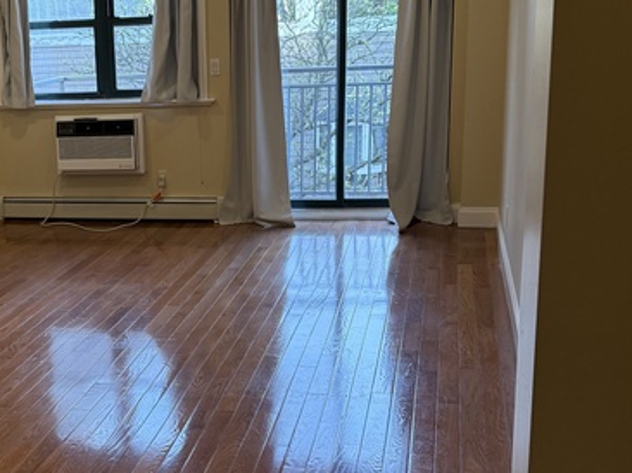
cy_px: 290
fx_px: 766
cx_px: 114
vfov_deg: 34.2
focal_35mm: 42
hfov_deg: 42.5
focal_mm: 6.76
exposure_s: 1/184
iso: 200
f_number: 1.78
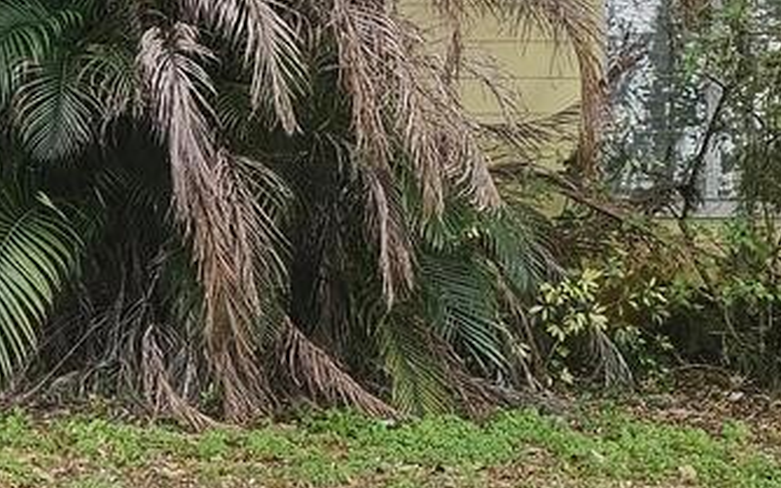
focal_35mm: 105
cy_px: 121
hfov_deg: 18.8
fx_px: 2236
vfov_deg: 12.4
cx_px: -138
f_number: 1.7
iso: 64
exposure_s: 1/180
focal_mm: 6.3
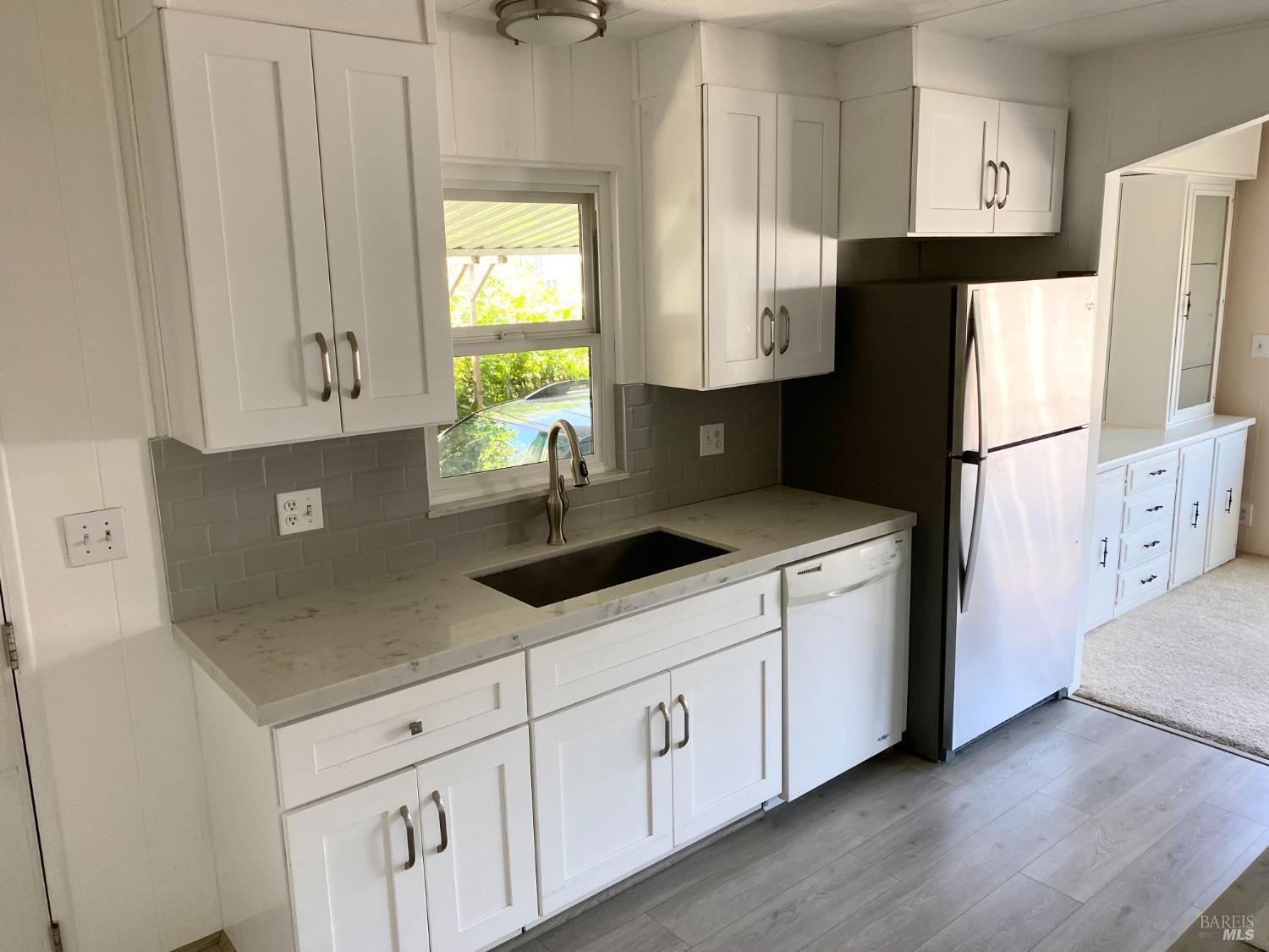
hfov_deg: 67.3
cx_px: 634
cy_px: 476
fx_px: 953
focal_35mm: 26
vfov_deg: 53.1
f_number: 1.8
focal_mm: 4.25
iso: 125
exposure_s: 1/116
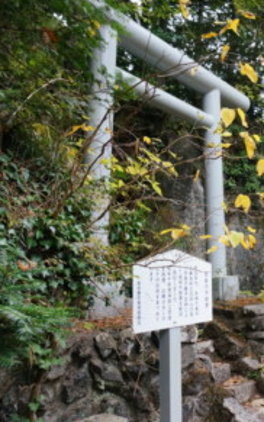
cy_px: 215
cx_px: 257
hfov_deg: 31.4
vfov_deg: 51.5
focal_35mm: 38
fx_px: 437
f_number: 6.3
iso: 1000
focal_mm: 16
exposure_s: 1/60
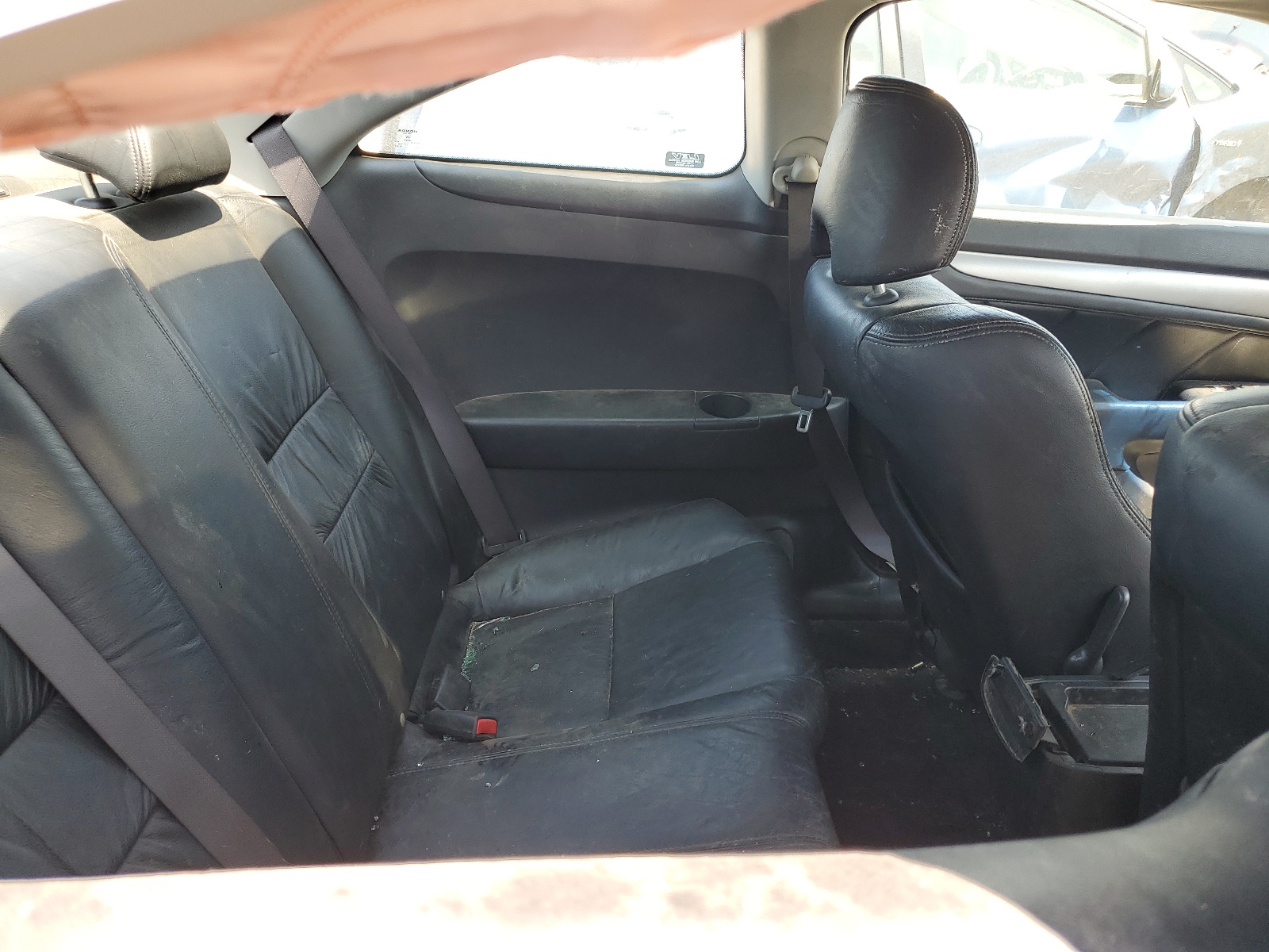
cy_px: 476
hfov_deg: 67.3
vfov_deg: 53.1
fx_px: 953
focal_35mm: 26
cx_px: 634
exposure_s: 1/145
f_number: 1.5
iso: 50
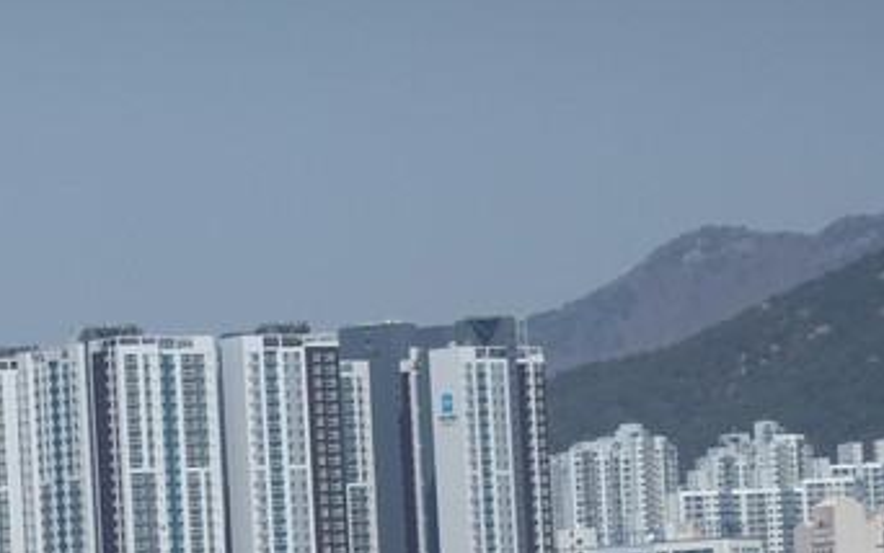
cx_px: 186
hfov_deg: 7.0
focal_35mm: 301
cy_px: 638
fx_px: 7254
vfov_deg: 4.4
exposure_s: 1/125
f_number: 4.5
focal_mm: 43.55
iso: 160
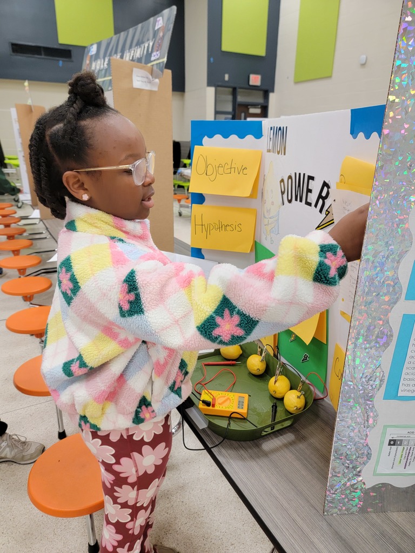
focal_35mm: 24
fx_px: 384
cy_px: 276
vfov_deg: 71.6
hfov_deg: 56.8
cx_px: 208
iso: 200
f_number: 1.8
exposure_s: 1/60
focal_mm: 6.7
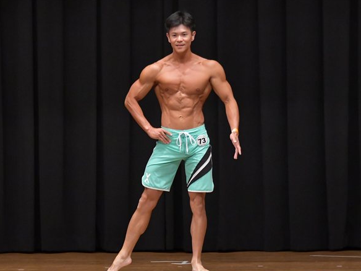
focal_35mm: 287
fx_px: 2993
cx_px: 139
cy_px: 157
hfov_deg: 6.9
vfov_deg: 5.2
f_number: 5.6
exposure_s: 1/400
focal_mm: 150
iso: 6400
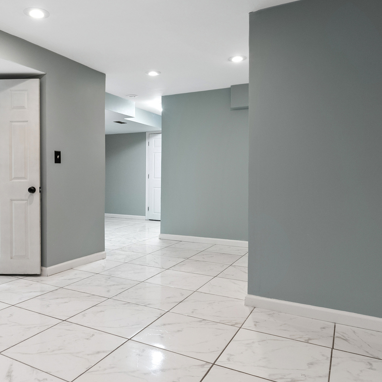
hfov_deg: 56.3
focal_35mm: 28
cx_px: 133
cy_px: 180
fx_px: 350
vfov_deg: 57.3
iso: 640
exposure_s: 1
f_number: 8
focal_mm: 16
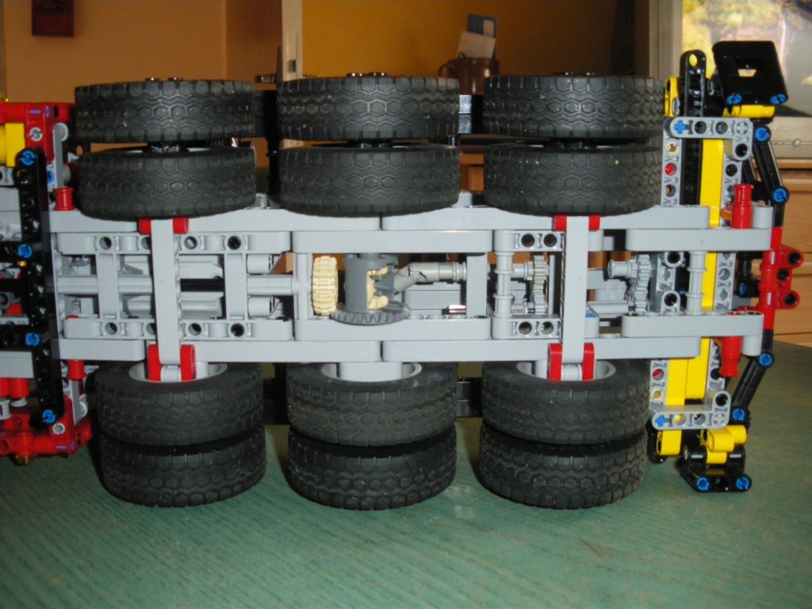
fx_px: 844
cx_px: 406
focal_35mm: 36
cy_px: 304
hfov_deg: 51.4
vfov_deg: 39.7
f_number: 3.5
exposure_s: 1/50
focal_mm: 6.3
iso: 400
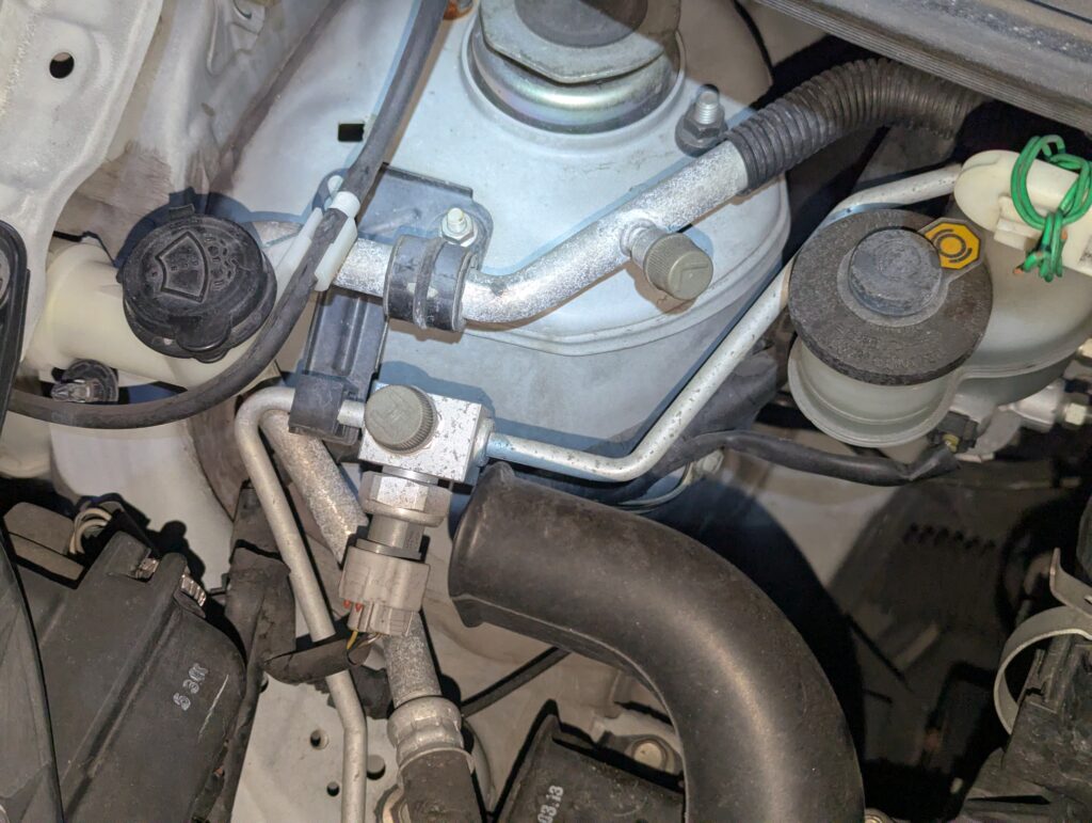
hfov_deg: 39.6
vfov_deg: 30.3
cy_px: 412
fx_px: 1516
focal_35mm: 48
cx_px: 546
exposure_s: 1/99.9
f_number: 1.85
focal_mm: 6.81
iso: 499
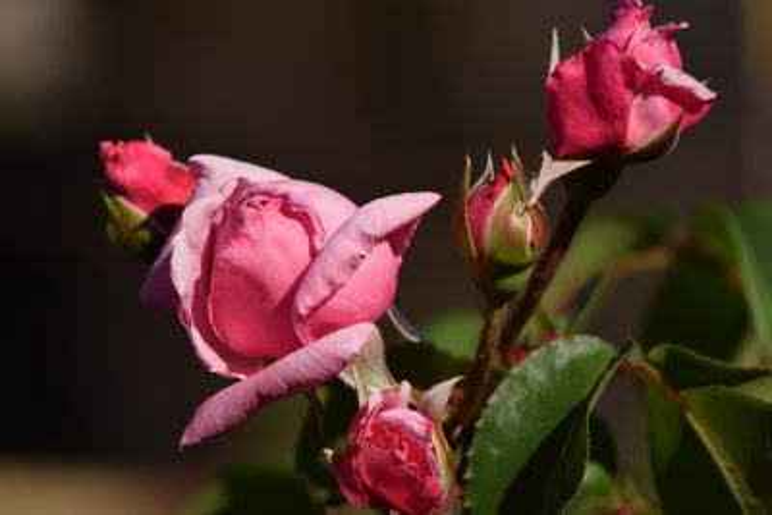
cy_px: 258
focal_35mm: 183
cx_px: 386
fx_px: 3926
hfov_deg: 11.2
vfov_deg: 7.5
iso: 100
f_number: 5.6
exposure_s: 1/640
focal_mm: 122
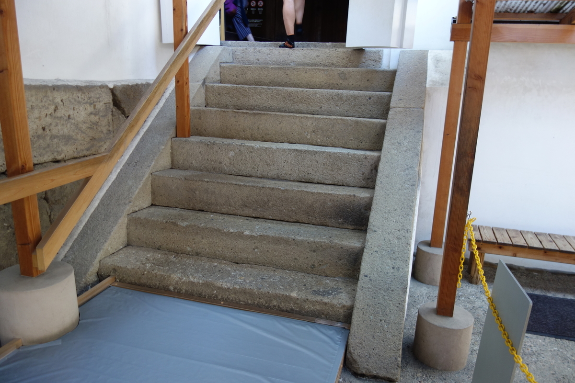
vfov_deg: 46.4
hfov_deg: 65.5
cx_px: 288
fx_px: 447
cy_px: 192
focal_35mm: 28
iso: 125
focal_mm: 10.4
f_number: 1.8
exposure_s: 1/30
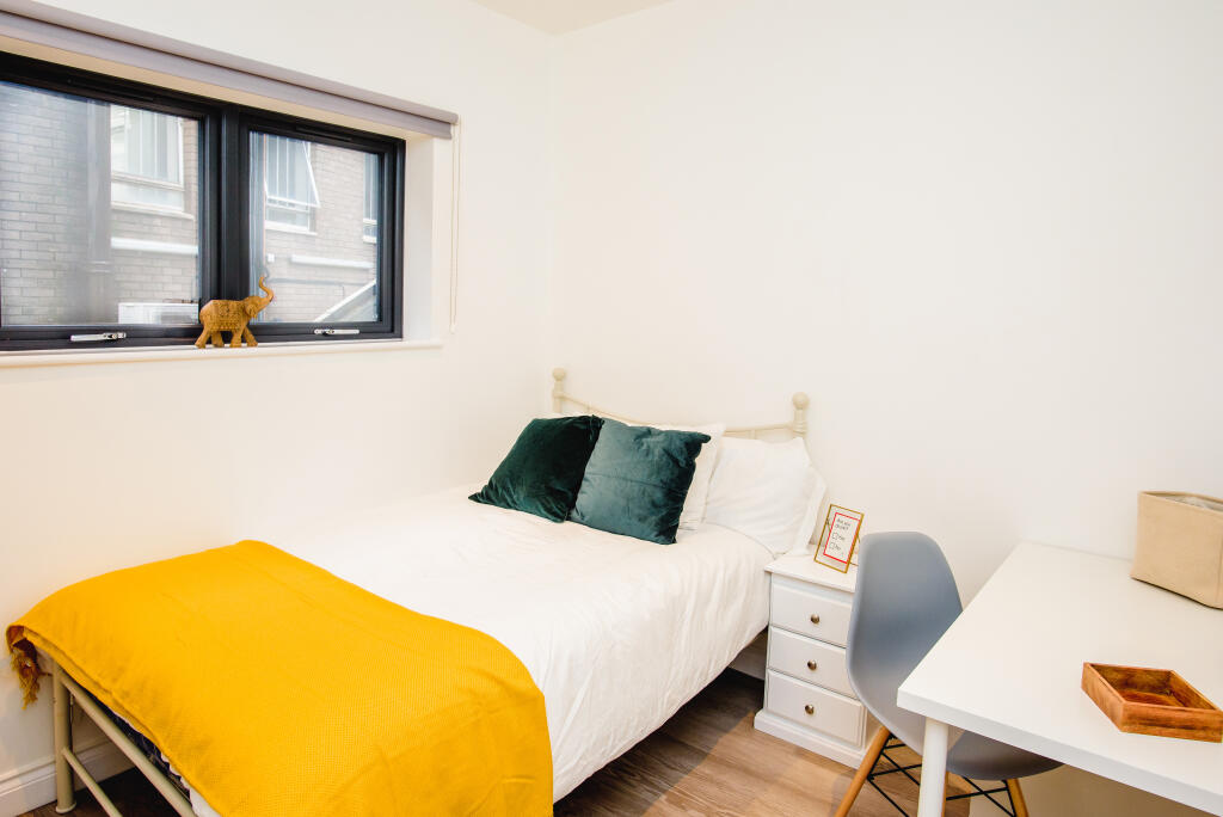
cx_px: 612
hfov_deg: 83.9
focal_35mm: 20
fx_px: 680
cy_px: 408
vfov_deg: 62.0
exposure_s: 1/160
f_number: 7.1
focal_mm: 20
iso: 800
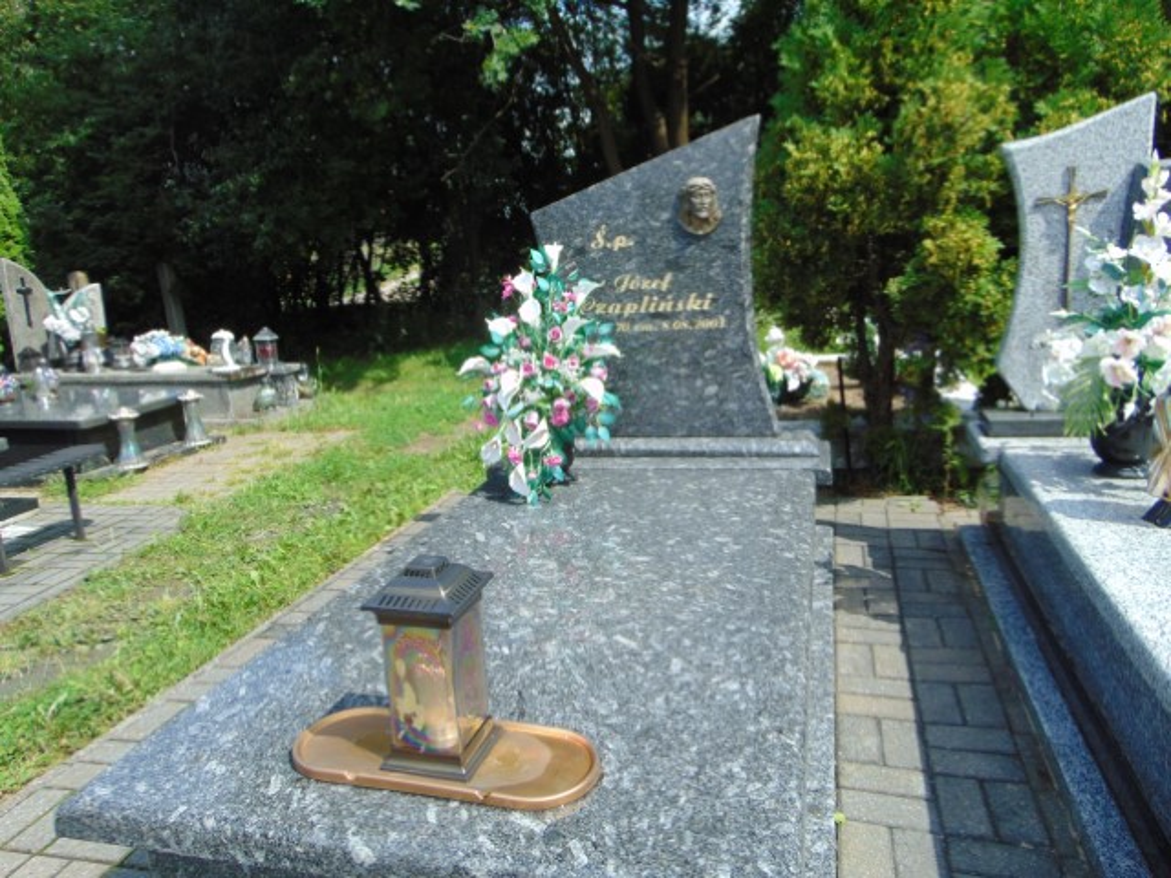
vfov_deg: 54.9
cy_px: 439
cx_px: 586
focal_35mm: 25
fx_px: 846
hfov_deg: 69.4
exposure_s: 1/800
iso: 80
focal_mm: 4.5
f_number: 3
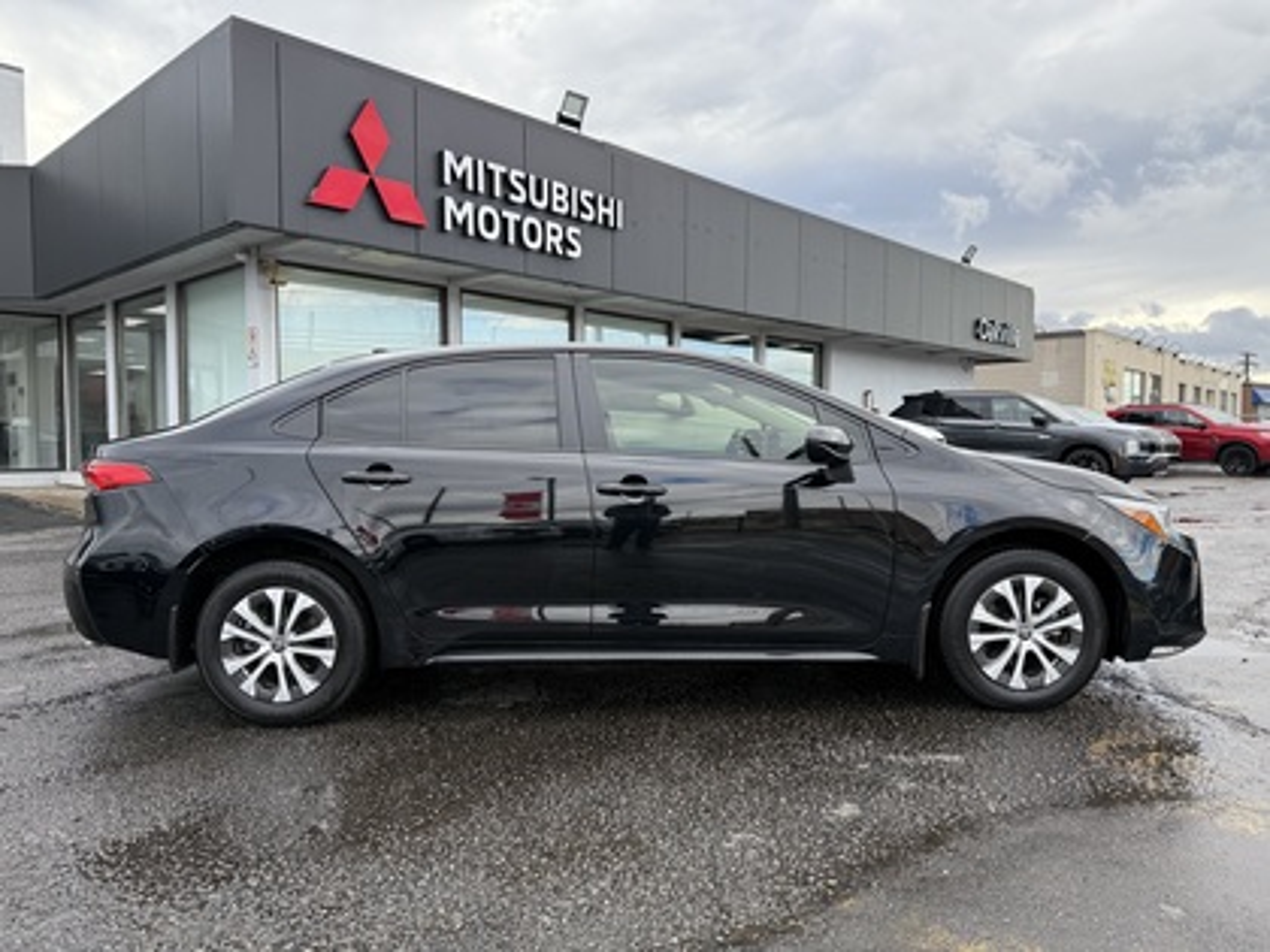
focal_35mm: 24
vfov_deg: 56.8
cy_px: 476
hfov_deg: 71.6
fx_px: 881
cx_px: 635
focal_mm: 6.76
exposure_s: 1/992
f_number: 1.78
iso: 100
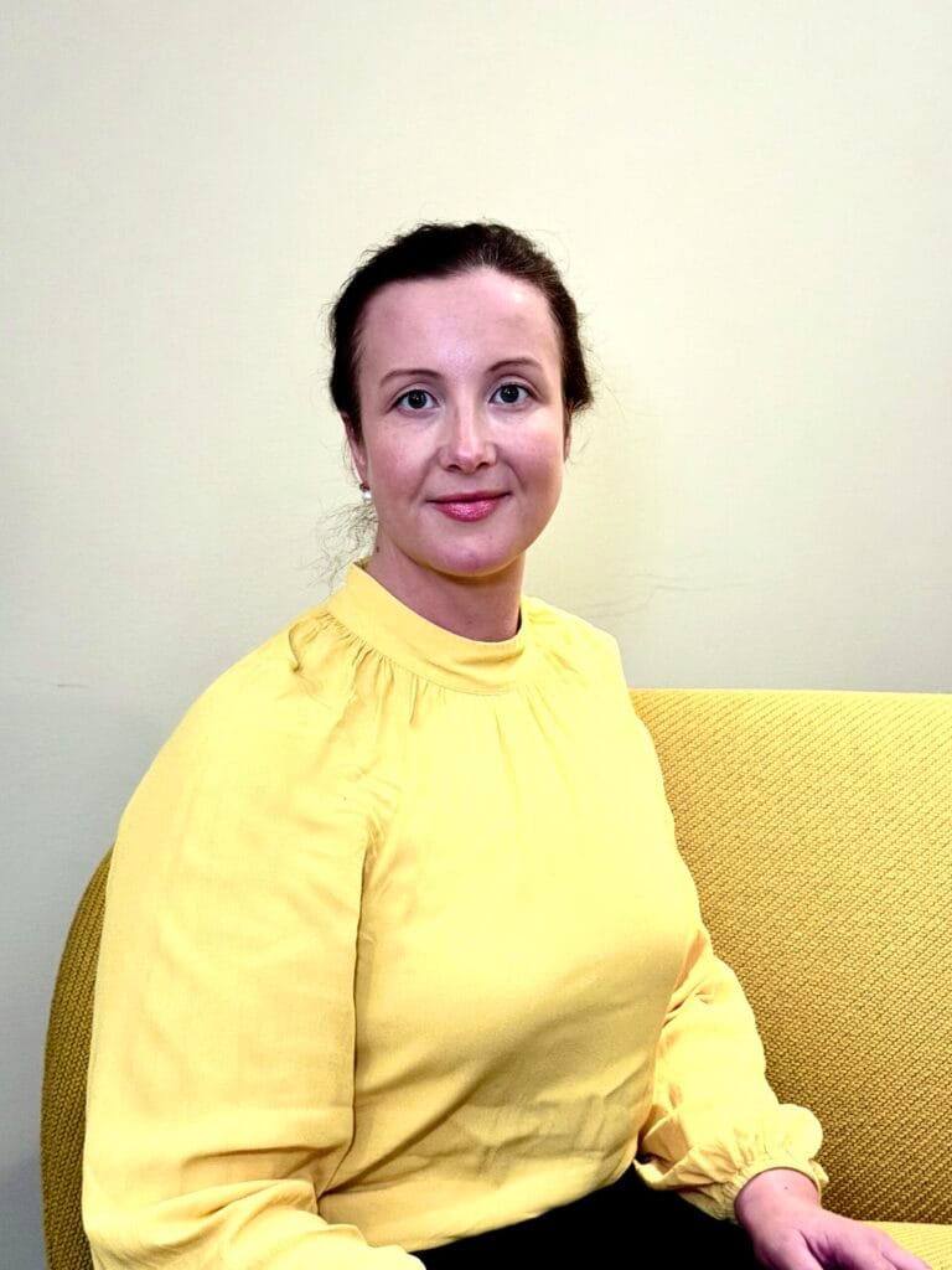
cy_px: 635
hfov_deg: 30.3
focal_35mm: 48
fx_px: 1760
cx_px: 476
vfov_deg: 39.7
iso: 250
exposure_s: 1/41
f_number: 1.78
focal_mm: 6.76
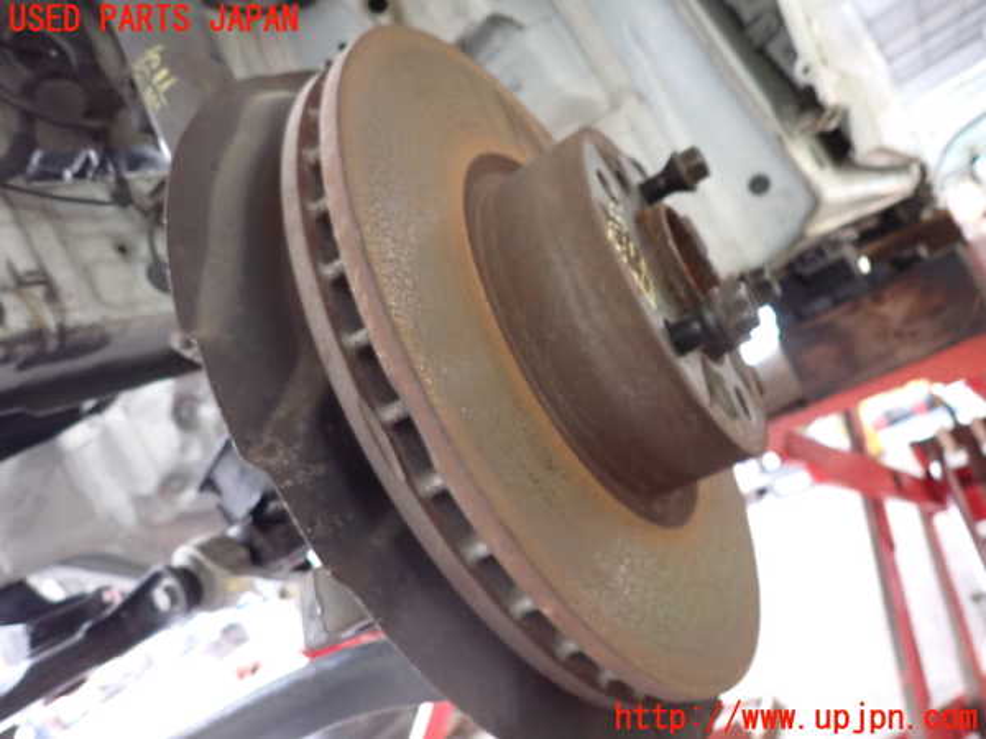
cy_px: 370
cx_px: 493
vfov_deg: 54.9
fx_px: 712
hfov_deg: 69.4
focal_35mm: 25
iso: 800
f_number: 2
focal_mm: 4.5
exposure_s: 1/10
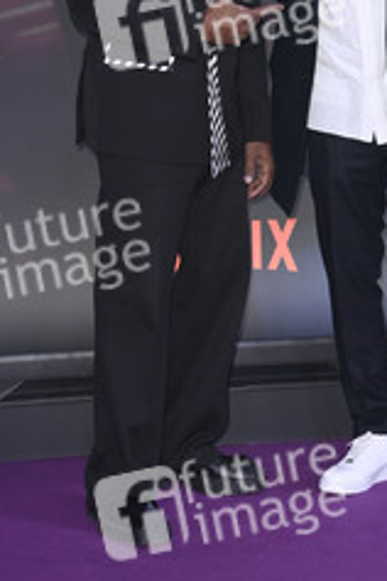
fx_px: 1903
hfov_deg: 11.6
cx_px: 291
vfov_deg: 17.2
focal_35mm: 118
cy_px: 135
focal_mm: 70
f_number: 5.6
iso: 1000
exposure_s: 1/250
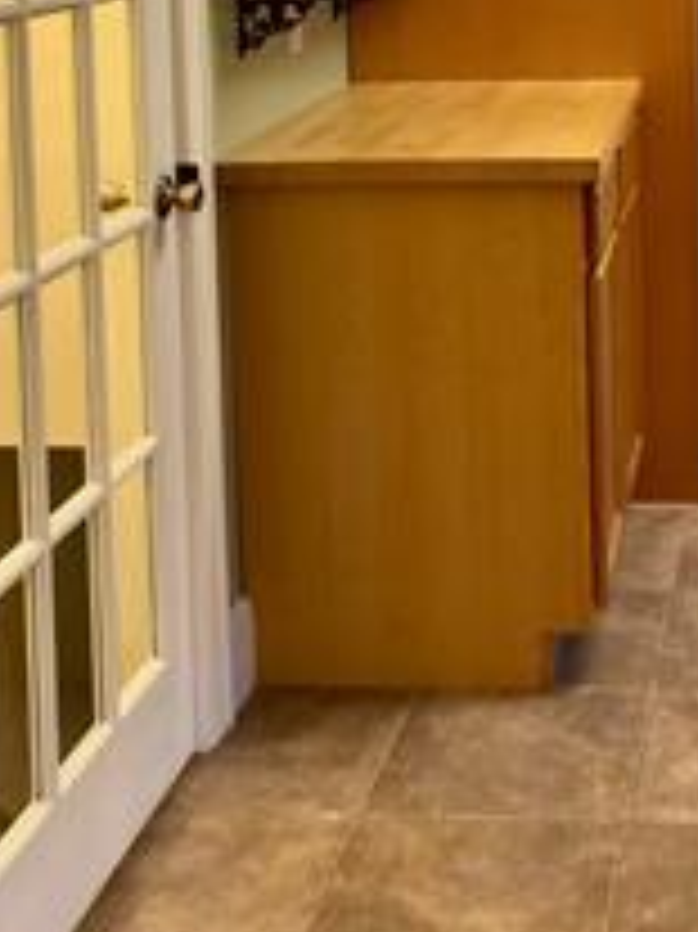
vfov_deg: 28.0
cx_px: 644
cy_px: -5
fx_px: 1749
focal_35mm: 65
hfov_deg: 22.0
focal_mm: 3.99
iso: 125
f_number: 1.8
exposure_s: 1/60
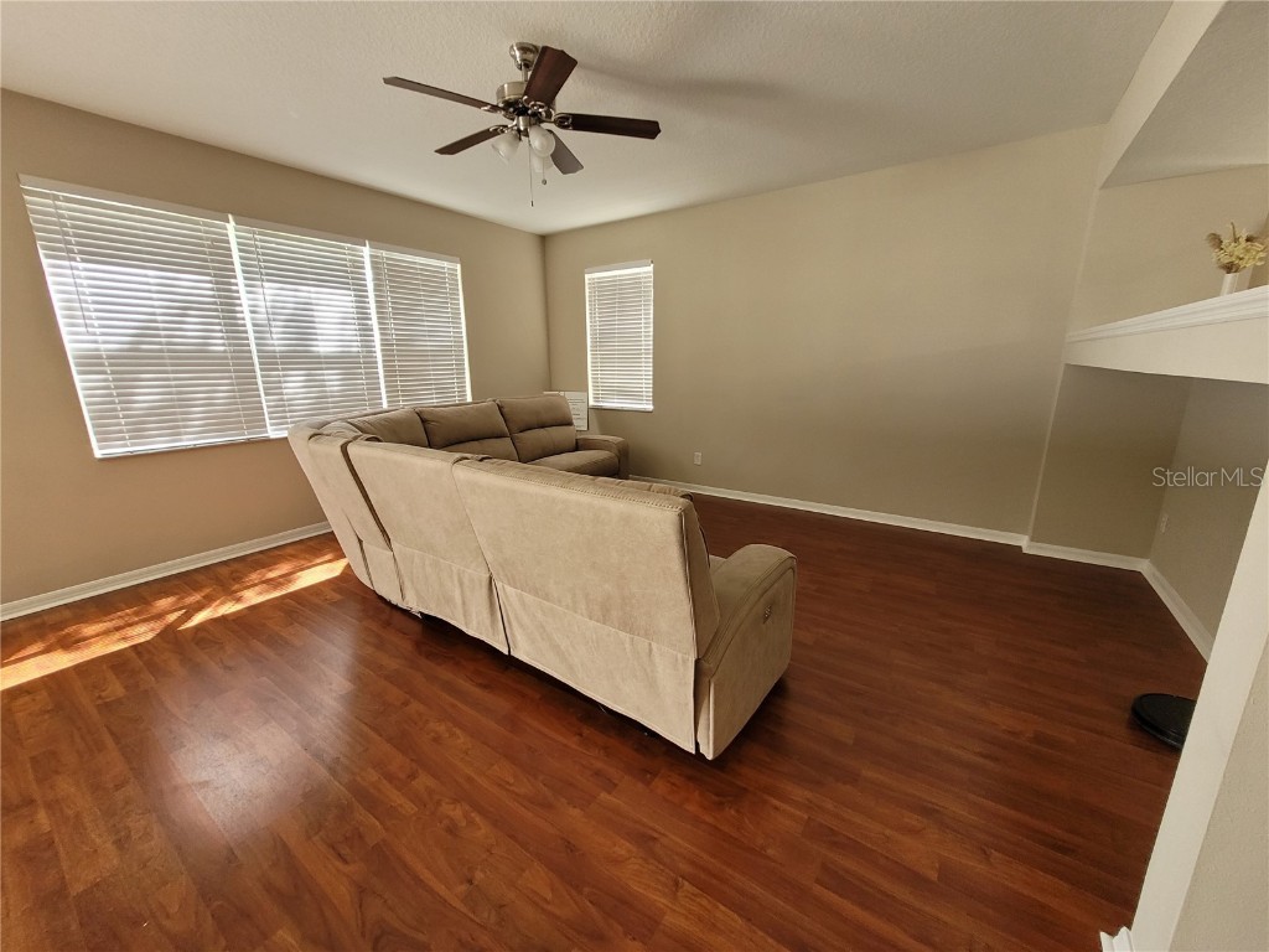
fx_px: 477
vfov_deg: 89.9
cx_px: 634
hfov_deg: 106.2
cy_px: 476
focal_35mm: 13
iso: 160
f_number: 2.2
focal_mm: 1.74
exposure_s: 1/60
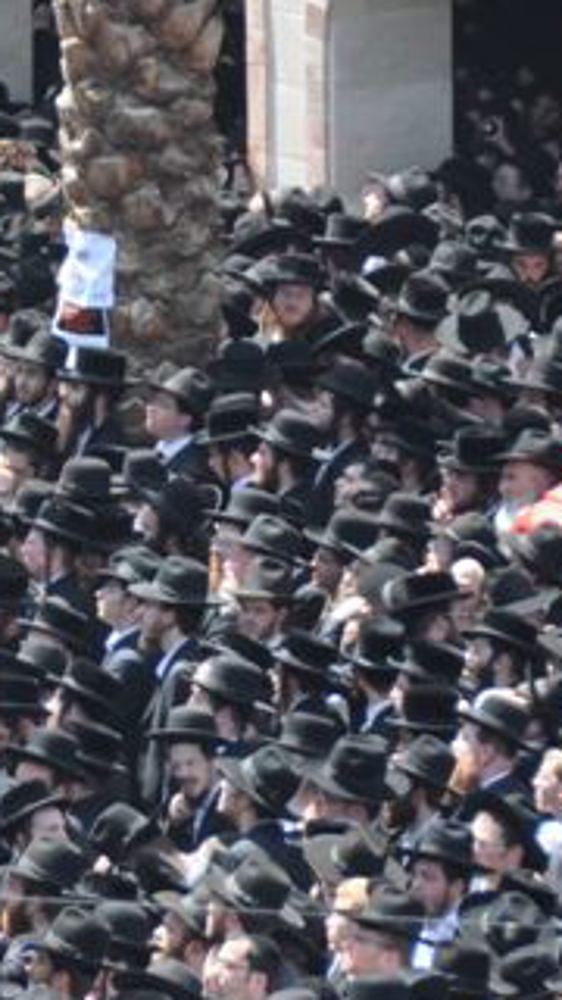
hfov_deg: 2.0
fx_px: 15948
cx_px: -540
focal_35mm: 602
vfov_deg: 3.6
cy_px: 203
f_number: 7.1
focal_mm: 120
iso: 200
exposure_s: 1/200
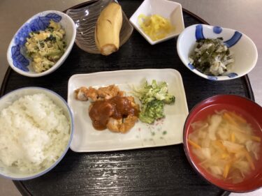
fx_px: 235
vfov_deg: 45.4
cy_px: 98
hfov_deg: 58.4
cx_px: 131
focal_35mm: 31
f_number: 2.4
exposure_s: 1/60
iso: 250
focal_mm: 3.3
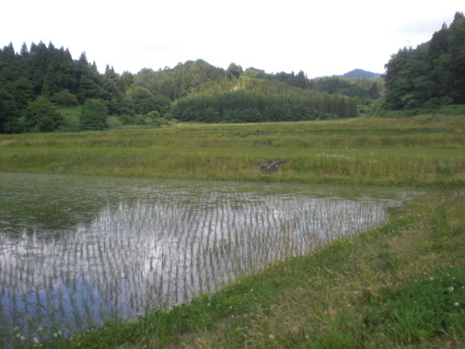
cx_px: 232
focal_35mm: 38
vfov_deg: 37.7
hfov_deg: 49.0
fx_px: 510
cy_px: 174
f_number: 3.1
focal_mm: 6.3
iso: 64
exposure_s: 1/400
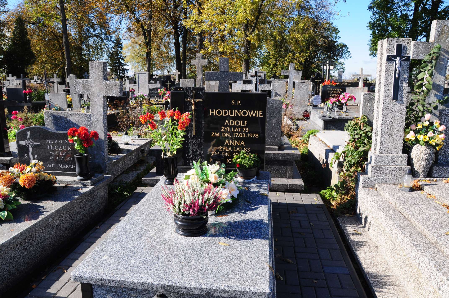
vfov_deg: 47.8
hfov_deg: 67.4
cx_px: 224
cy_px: 149
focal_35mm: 27
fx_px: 336
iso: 320
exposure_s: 1/500
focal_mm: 18
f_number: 7.1
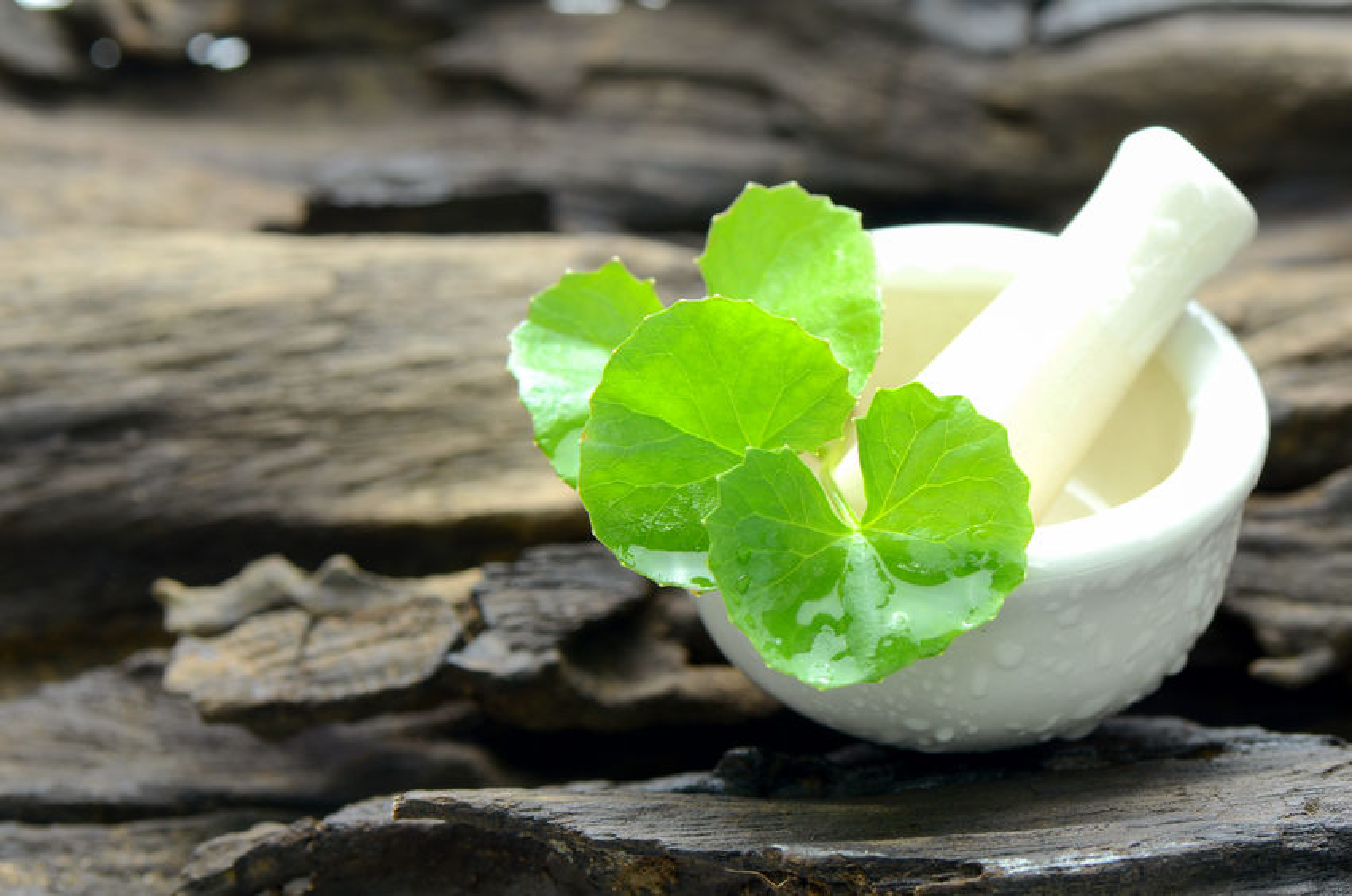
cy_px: 448
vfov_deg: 8.7
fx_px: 5903
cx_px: 676
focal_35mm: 158
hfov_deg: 13.1
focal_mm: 105
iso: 200
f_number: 8
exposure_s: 1/2.5
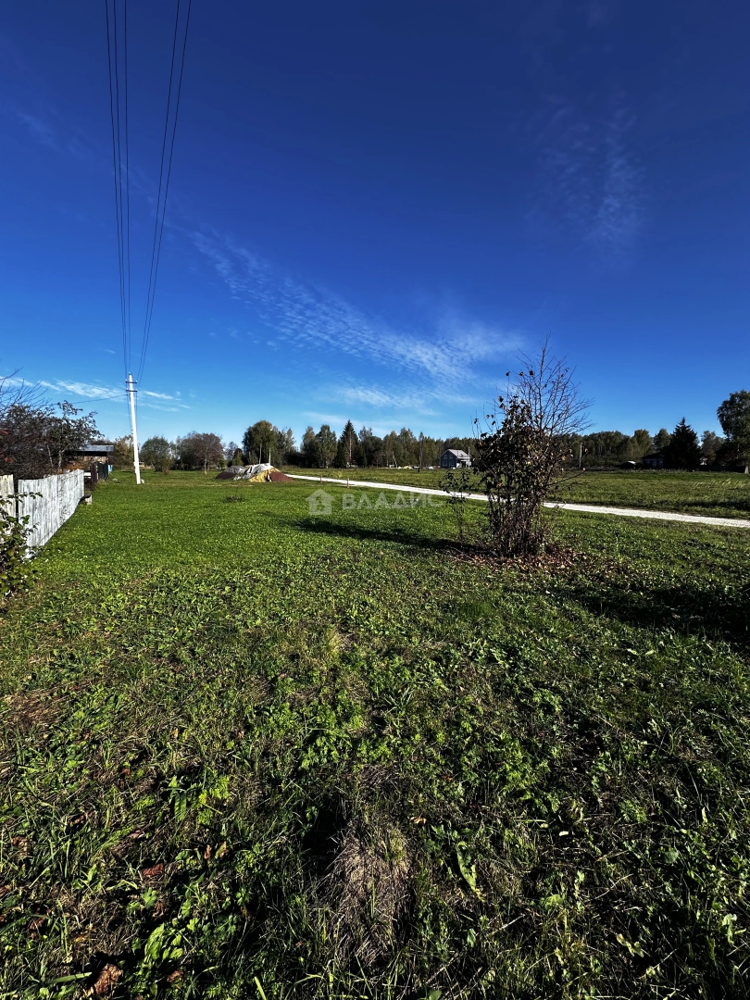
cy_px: 500
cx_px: 375
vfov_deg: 102.1
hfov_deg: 85.7
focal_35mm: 14
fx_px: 404
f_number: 2.2
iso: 40
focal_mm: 2.22
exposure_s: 1/1490
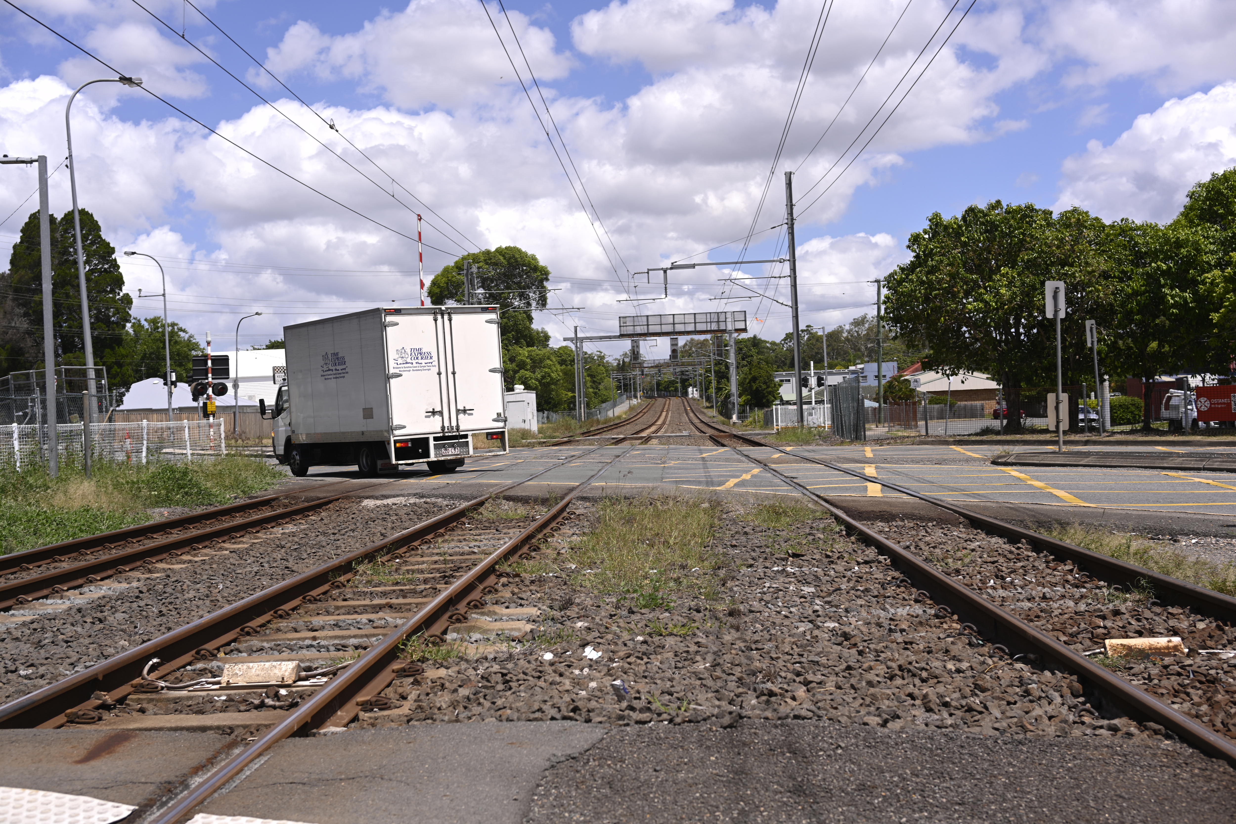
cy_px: 412
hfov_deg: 48.5
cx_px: 618
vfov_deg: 33.4
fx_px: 1373
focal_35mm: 40
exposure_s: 1/250
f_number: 6.3
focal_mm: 40
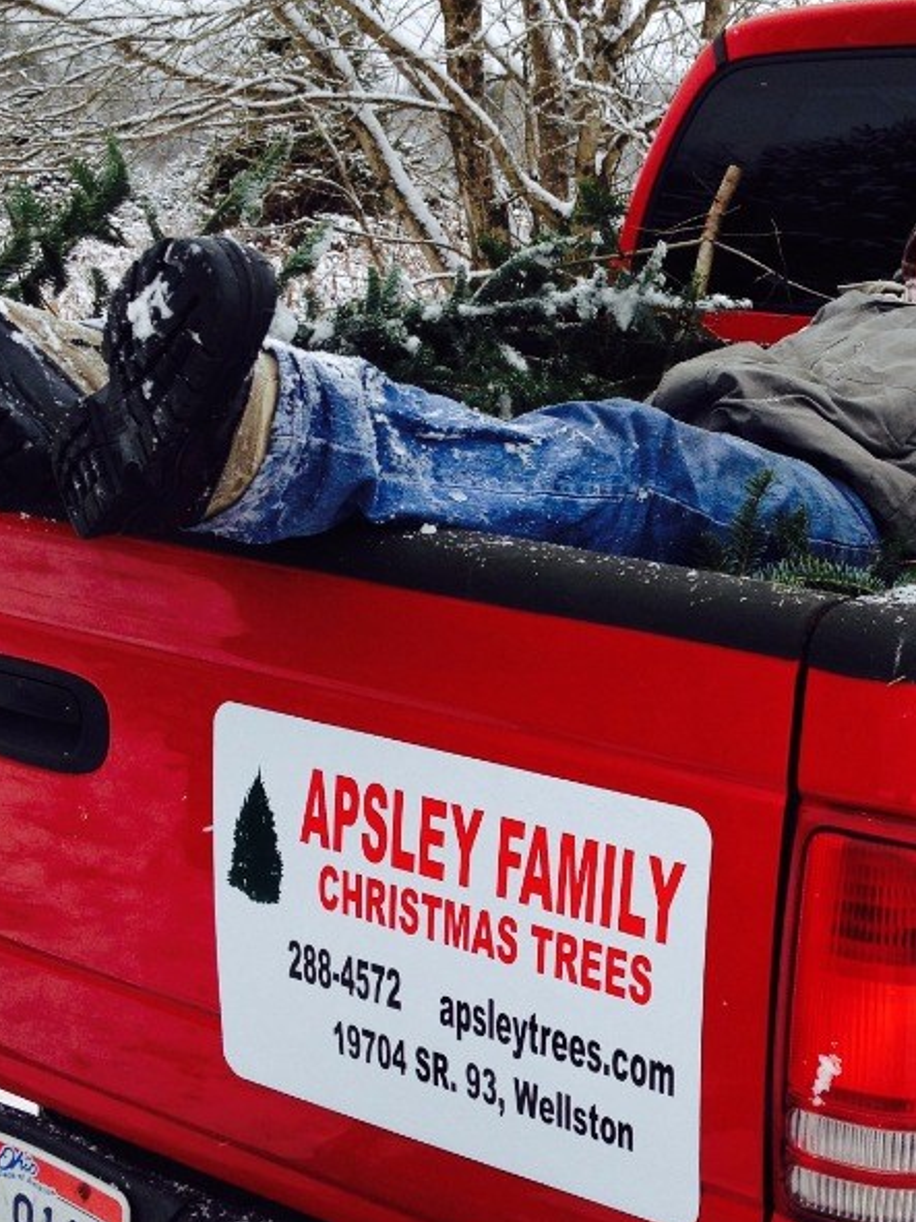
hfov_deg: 22.6
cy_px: 709
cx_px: 730
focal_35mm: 64
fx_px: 2259
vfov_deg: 30.2
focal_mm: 4.28
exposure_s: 1/368
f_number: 2.4
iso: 50
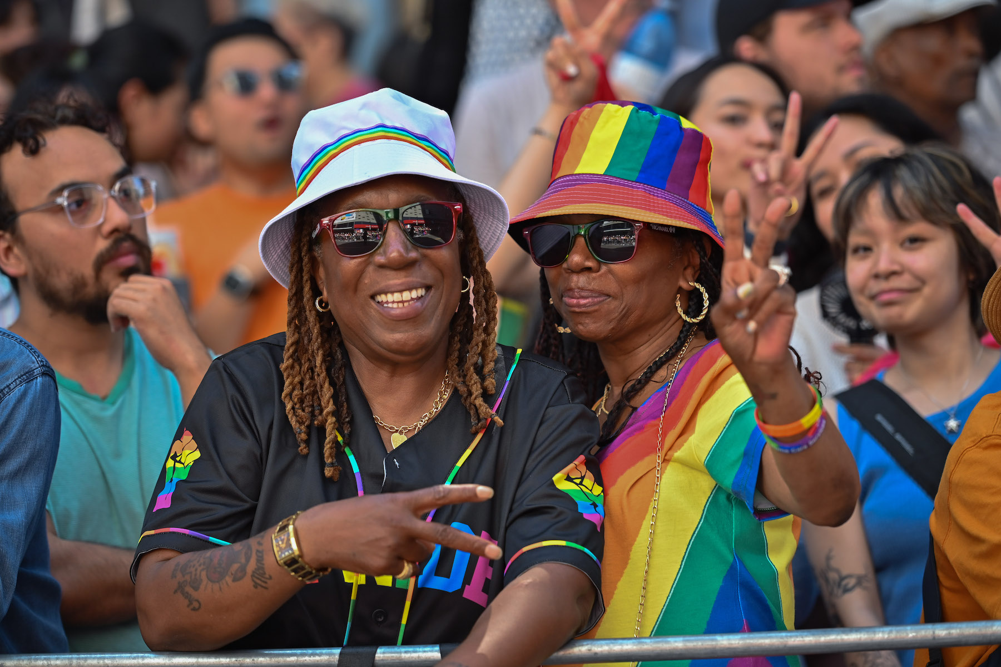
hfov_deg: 12.5
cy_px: 334
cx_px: 500
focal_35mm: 165
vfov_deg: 8.3
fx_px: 4585
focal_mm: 165
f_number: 2.8
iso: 250
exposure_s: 1/500
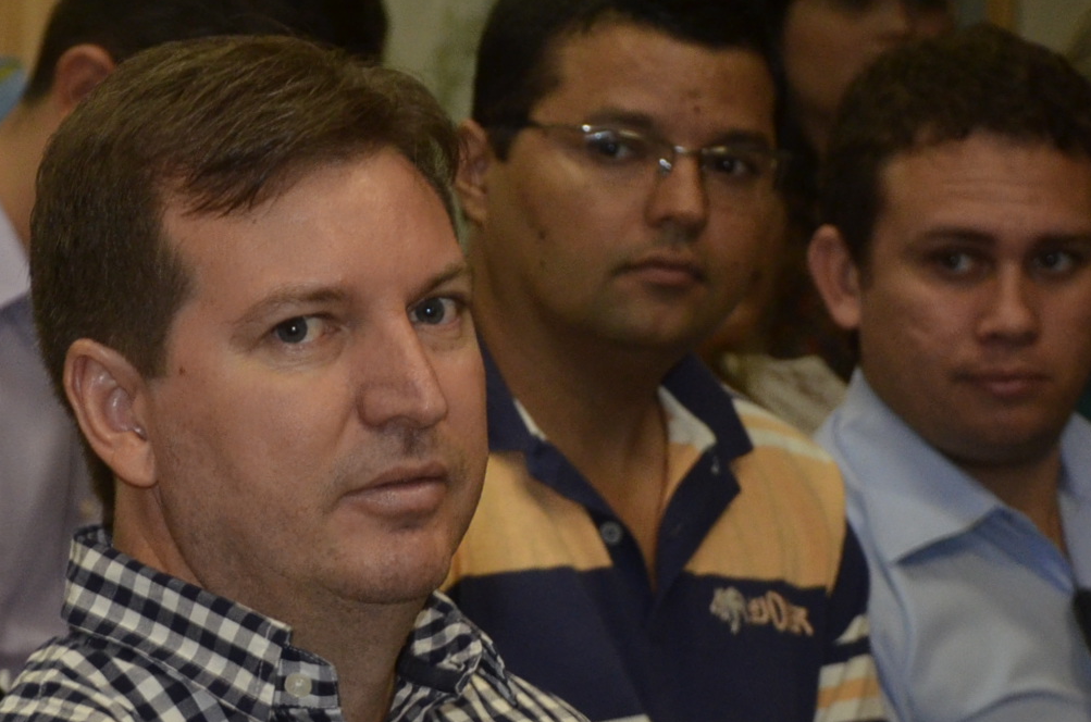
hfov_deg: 6.6
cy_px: 866
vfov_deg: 4.4
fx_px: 9471
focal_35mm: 313
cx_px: -209
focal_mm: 85
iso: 1100
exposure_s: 1/60
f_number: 5.6
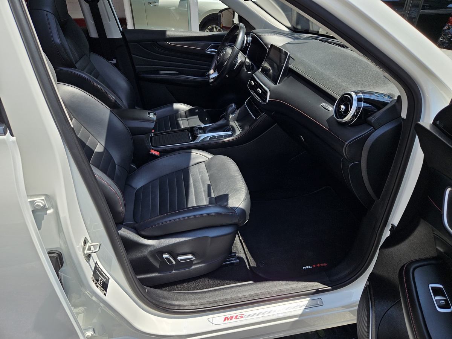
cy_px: 170
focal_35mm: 23
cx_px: 226
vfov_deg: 58.9
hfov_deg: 73.9
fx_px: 300
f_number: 1.8
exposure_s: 1/742
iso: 25
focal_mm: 5.4
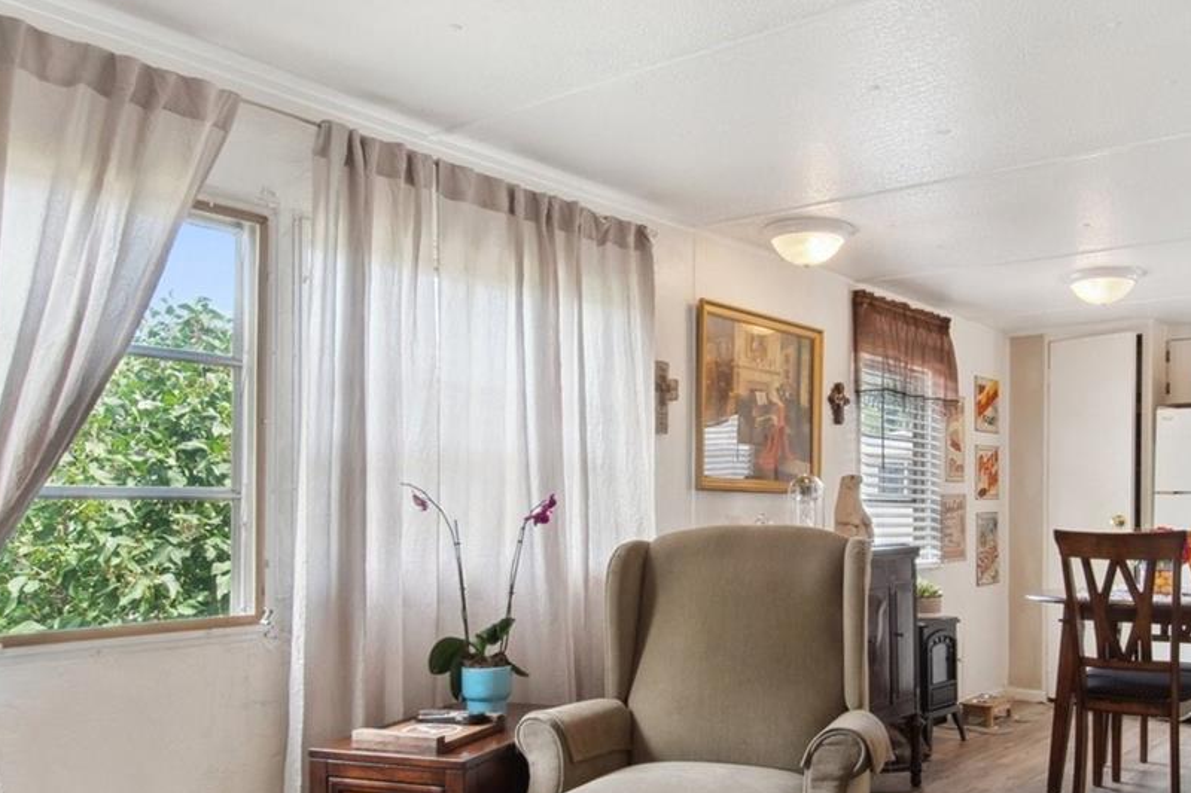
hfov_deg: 61.5
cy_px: 484
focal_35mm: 30
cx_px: 707
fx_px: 992
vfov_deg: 43.3
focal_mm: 10
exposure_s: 1/80
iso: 400
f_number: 8
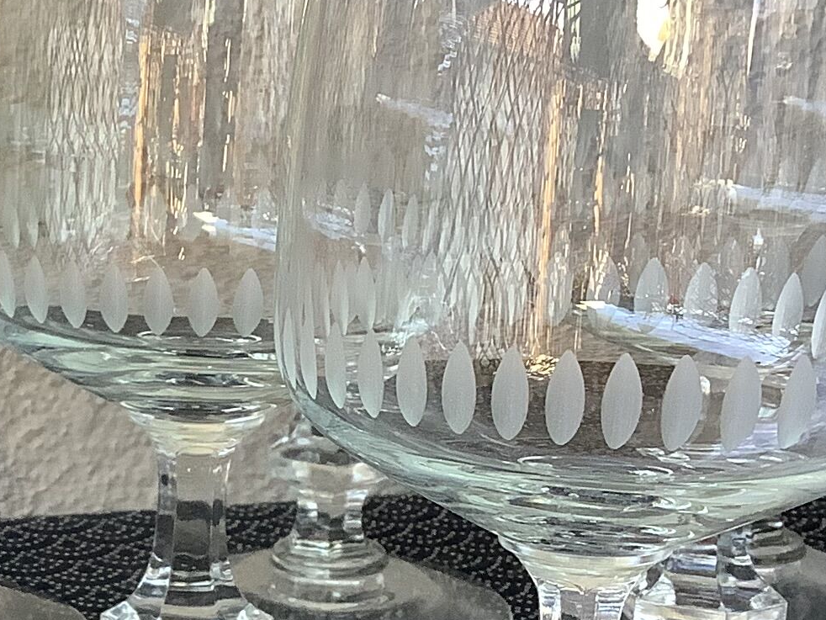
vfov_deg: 14.2
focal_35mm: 103
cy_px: 548
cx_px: -157
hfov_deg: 18.1
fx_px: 2458
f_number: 2.4
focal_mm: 3.3
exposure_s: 1/120
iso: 100
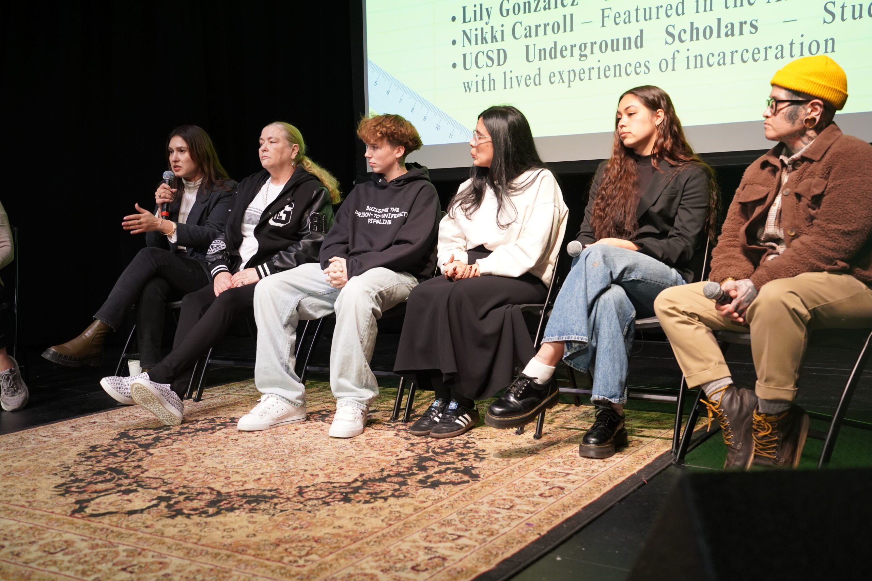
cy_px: 290
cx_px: 436
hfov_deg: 50.7
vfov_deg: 35.1
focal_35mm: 38
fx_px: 920
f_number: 4
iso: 2500
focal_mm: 38
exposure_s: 1/160
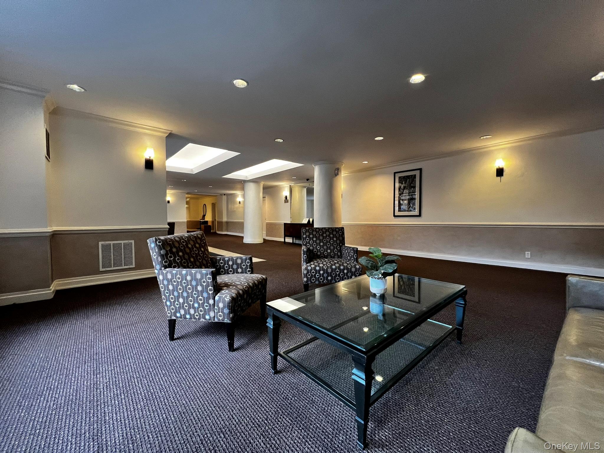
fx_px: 227
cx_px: 302
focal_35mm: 13
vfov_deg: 89.9
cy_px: 226
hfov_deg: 106.2
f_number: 1.8
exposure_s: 1/60
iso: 250
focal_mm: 1.57
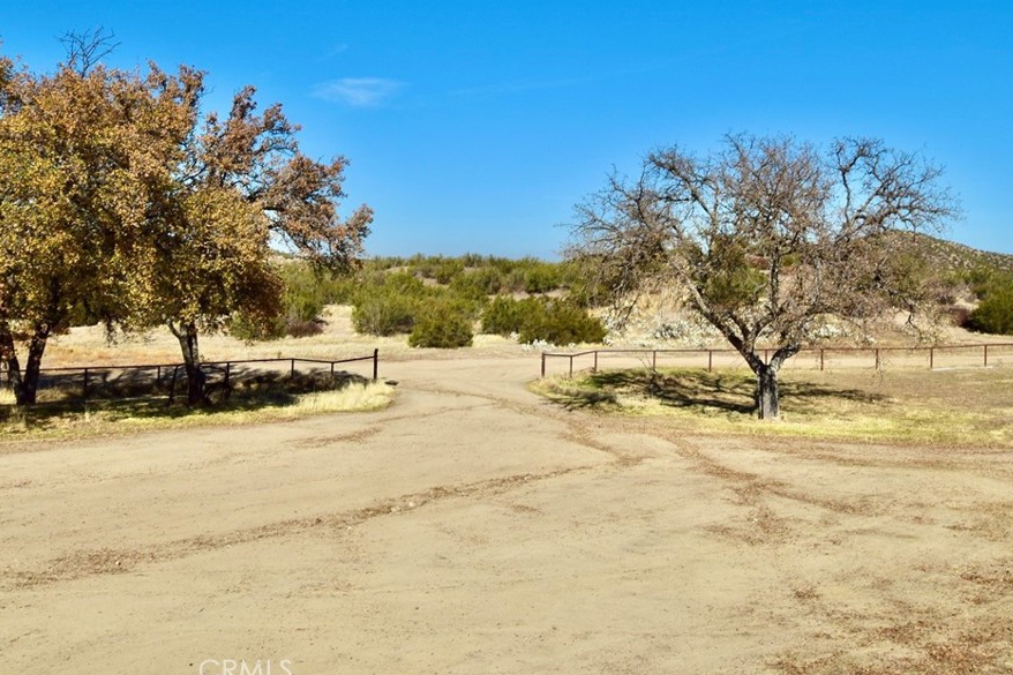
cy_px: 292
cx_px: 510
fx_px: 985
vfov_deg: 37.8
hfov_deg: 54.4
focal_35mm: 35
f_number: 11
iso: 250
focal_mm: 20
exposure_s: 1/500
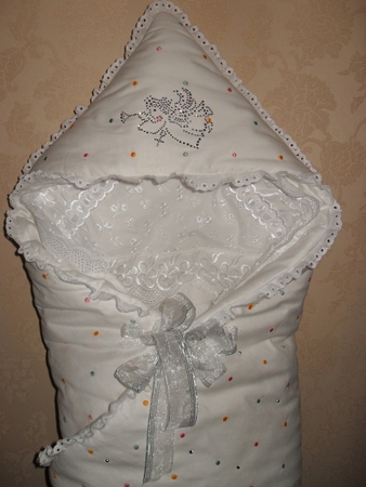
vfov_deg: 52.6
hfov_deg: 40.7
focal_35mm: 35
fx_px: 493
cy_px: 244
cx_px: 183
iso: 100
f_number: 8.9
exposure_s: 1/45
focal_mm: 6.2
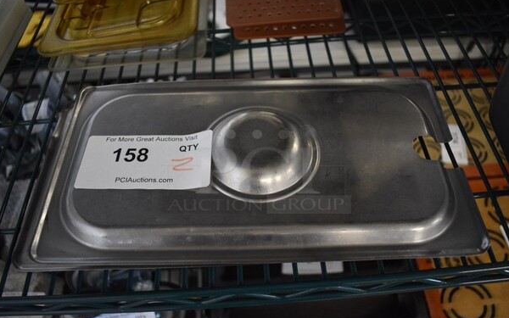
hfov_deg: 66.5
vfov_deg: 44.5
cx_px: 257
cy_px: 169
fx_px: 388
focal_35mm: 28
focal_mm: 18
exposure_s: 1/125
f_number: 3.5
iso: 1250
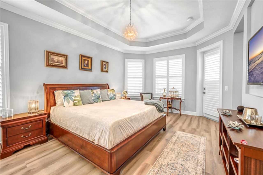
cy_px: 88
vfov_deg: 81.1
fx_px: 102
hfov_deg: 104.3
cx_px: 132
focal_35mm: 14
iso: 200
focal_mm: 14
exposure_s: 1.6
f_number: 9
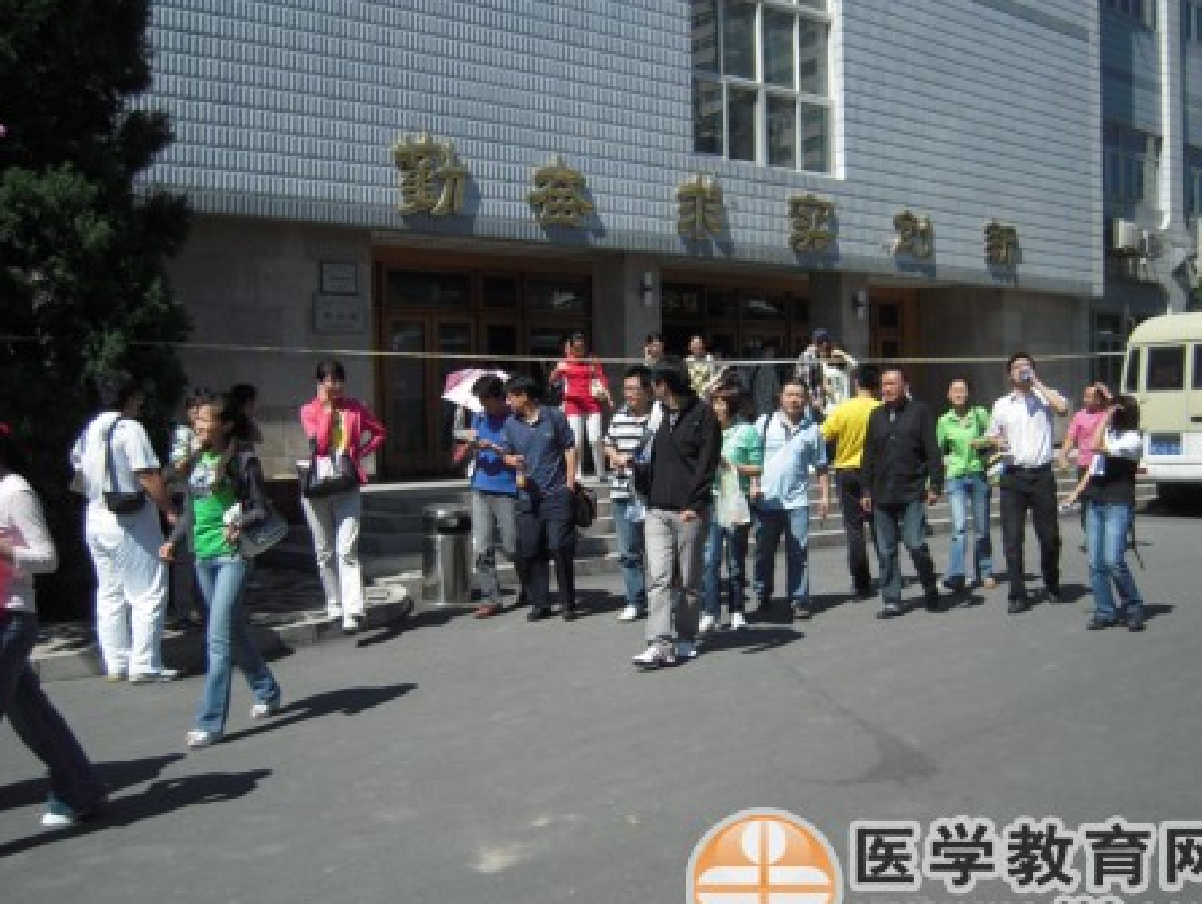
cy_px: 491
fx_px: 1321
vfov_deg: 37.7
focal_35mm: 38
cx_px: 618
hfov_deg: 48.9
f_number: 5.8
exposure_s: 1/400
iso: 100
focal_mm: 6
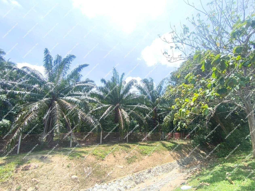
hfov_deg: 98.2
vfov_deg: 81.8
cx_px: 128
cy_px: 96
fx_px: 111
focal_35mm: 15
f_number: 2.2
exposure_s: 1/1265
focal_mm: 1.65
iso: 50
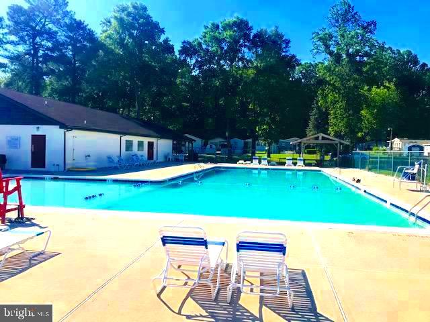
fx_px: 348
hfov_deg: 63.4
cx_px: 215
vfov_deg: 49.7
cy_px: 161
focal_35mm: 28
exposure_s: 1/2740
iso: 20
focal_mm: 3.99
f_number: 1.8
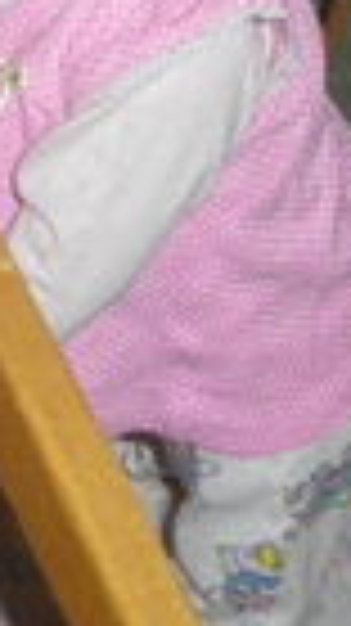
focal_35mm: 127
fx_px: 2105
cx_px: -153
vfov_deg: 16.7
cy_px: 95
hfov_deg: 9.3
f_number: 3.5
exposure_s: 1/50
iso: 400
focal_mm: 6.3
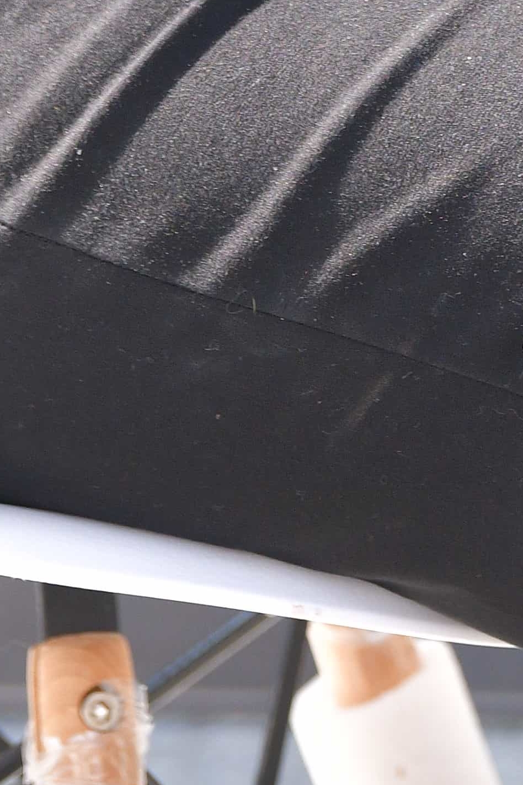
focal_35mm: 784
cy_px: -1171
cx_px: 834
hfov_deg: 1.8
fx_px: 17083
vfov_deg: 2.6
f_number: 4.5
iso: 450
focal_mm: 135
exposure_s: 1/800
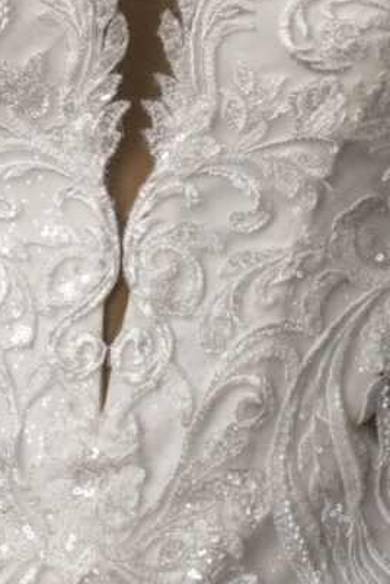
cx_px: 180
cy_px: 269
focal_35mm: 311
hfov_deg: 4.4
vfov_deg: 6.6
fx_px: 5045
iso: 640
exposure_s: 1/5000
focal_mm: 65
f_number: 2.8
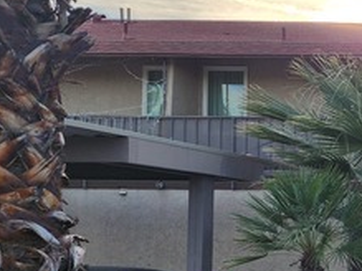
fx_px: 878
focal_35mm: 84
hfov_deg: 18.9
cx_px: 617
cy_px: 236
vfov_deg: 17.3
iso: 12
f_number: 1.8
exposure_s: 1/392
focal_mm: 6.4
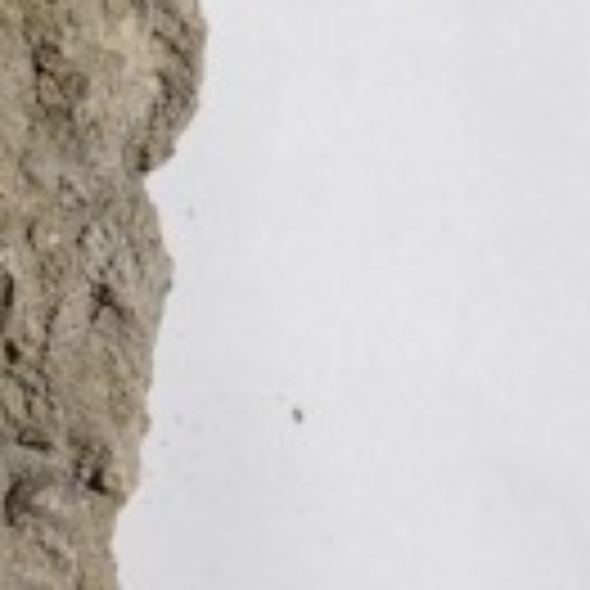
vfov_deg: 16.1
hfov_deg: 14.2
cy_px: 338
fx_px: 2083
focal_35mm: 108
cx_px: -484
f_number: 2.3
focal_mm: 5.5
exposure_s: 1/50
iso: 800
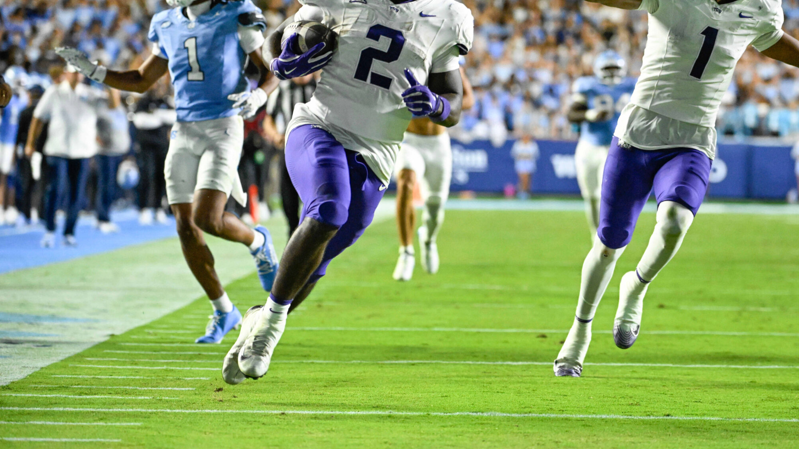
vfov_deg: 5.1
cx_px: 465
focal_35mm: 240
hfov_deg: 9.0
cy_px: 135
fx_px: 5085
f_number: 4
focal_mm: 180
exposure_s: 1/1600
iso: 6400
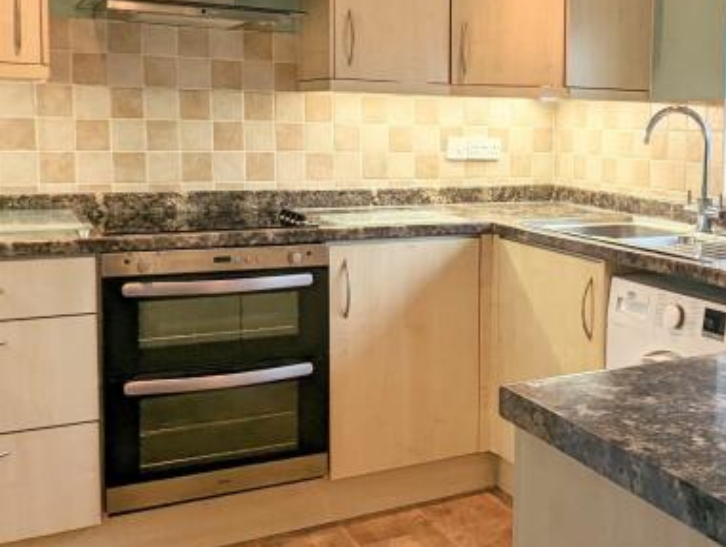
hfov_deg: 41.9
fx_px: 903
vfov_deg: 33.5
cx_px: 579
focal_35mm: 43
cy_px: 193
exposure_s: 1/100
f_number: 2.2
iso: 56
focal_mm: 2.35
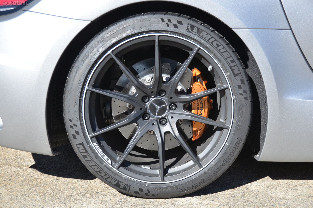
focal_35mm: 66
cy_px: 104
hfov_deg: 30.6
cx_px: 156
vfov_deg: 20.5
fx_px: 573
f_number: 4.5
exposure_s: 1/1250
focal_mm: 44
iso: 400
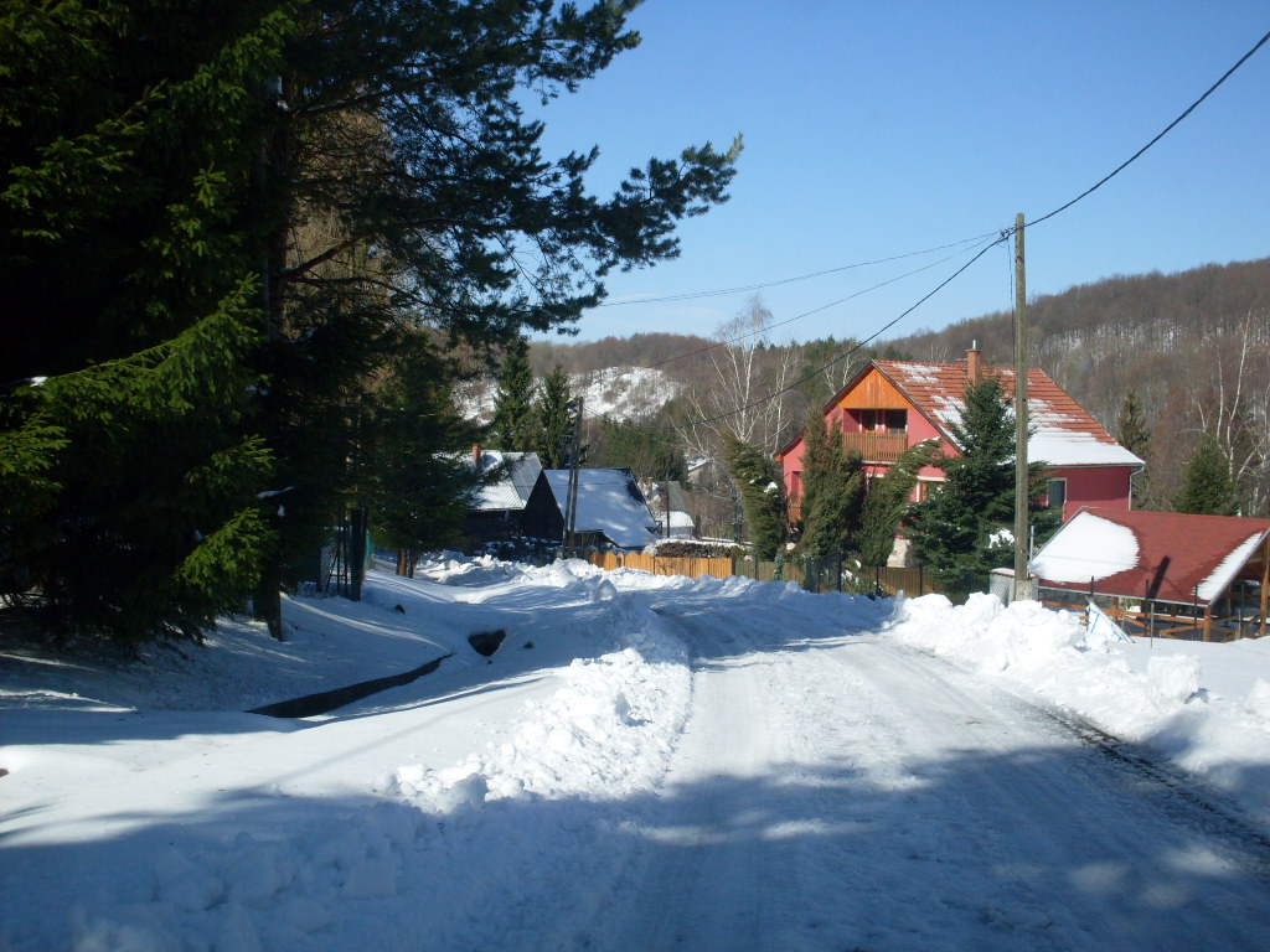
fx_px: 1394
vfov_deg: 37.7
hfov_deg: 49.0
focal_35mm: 38
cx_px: 635
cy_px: 476
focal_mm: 6.3
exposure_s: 1/180
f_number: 8.4
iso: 80
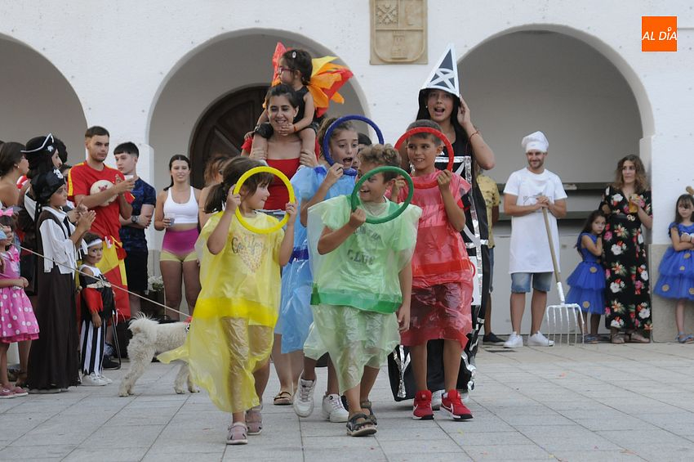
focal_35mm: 99
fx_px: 1907
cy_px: 231
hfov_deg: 20.6
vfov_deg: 13.8
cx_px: 347
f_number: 5
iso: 1000
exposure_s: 1/125
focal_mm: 66
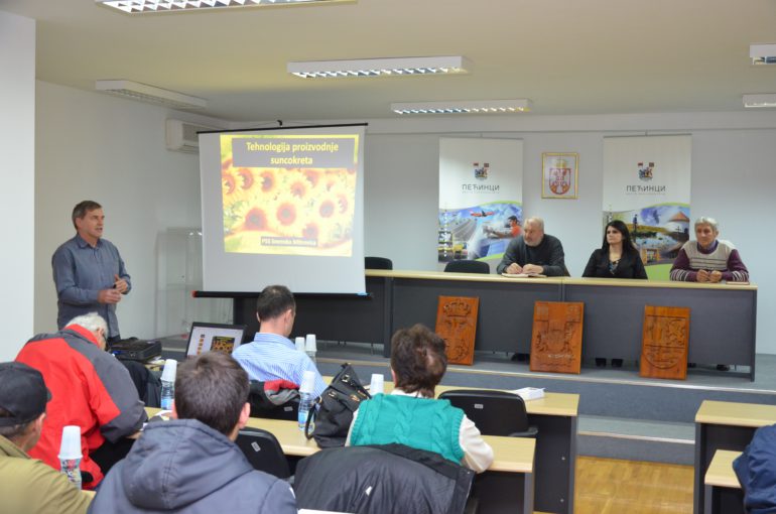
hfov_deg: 46.5
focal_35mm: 42
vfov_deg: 31.8
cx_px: 388
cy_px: 257
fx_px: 903
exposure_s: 1/60
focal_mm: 28
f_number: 4
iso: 1250
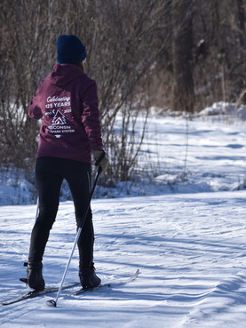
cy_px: 166
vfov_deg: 6.6
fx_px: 2848
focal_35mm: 301
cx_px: 132
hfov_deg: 4.9
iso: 100
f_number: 4.8
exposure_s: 1/1000
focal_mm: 135
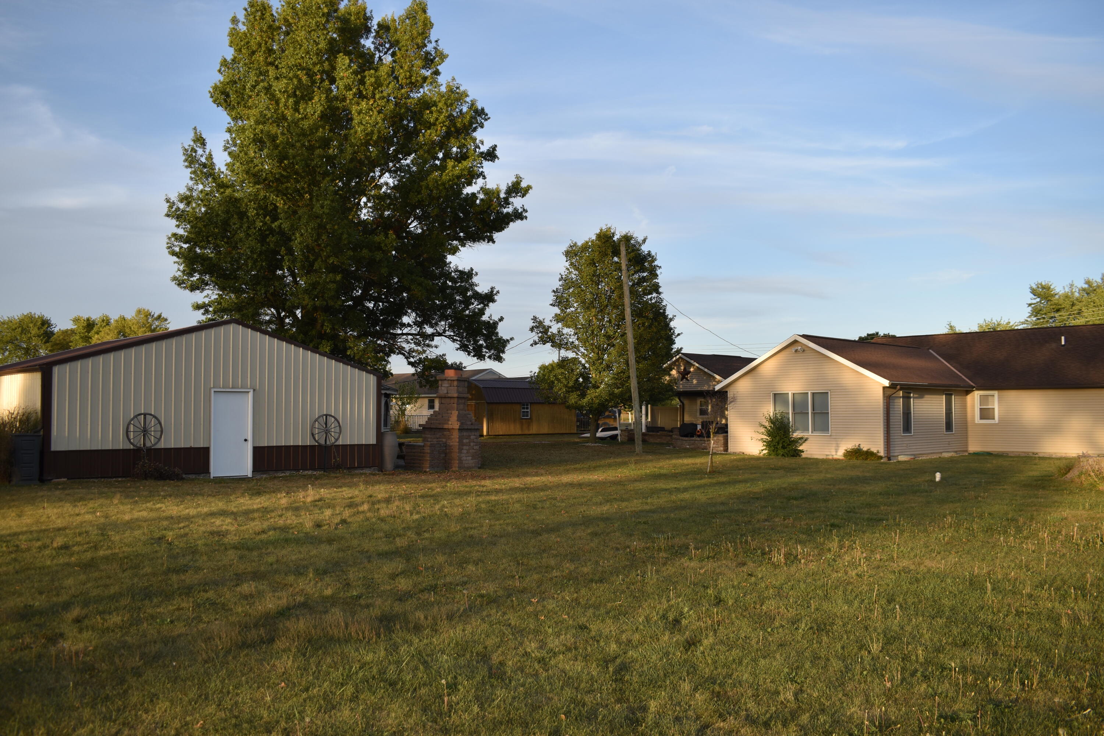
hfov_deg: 61.9
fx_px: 920
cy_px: 368
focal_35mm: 30
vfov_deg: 43.6
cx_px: 552
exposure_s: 1/200
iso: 100
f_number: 5
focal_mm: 20
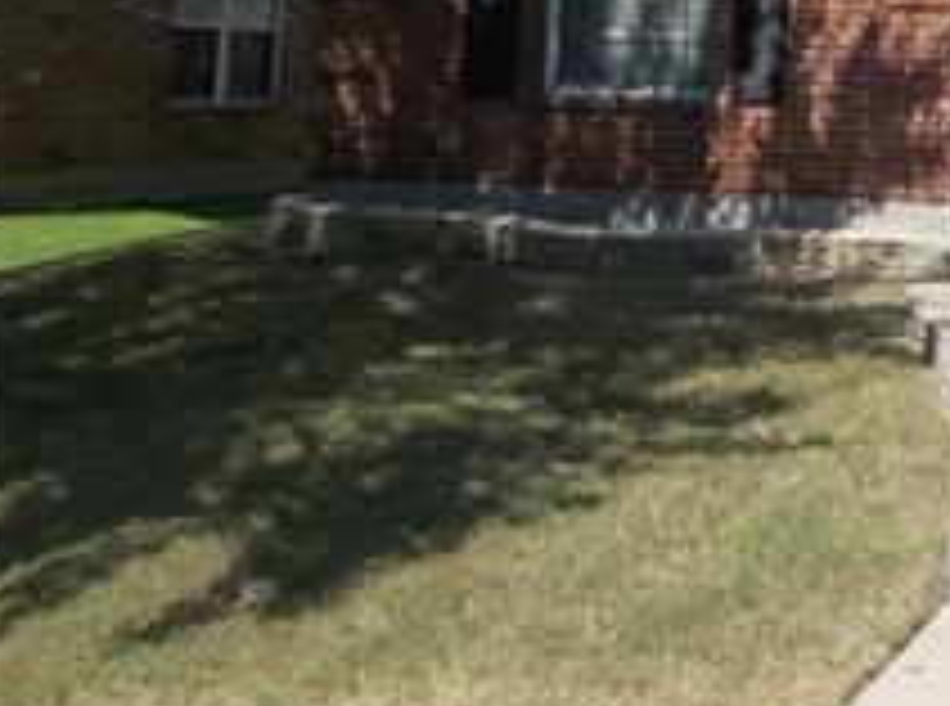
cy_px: -83
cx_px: 1094
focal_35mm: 64
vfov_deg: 21.6
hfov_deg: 27.3
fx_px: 1751
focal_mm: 4.9
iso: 80
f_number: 8.9
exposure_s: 1/160
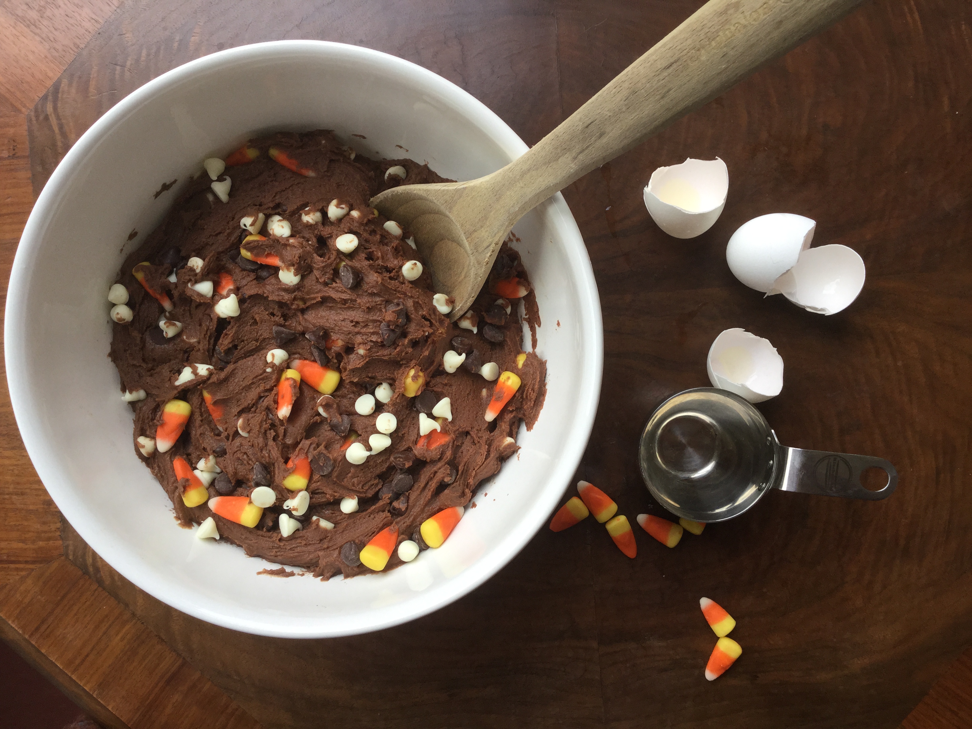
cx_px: 486
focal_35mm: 31
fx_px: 870
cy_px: 364
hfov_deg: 58.4
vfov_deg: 45.4
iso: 32
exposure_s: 1/120
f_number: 2.4
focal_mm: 3.3
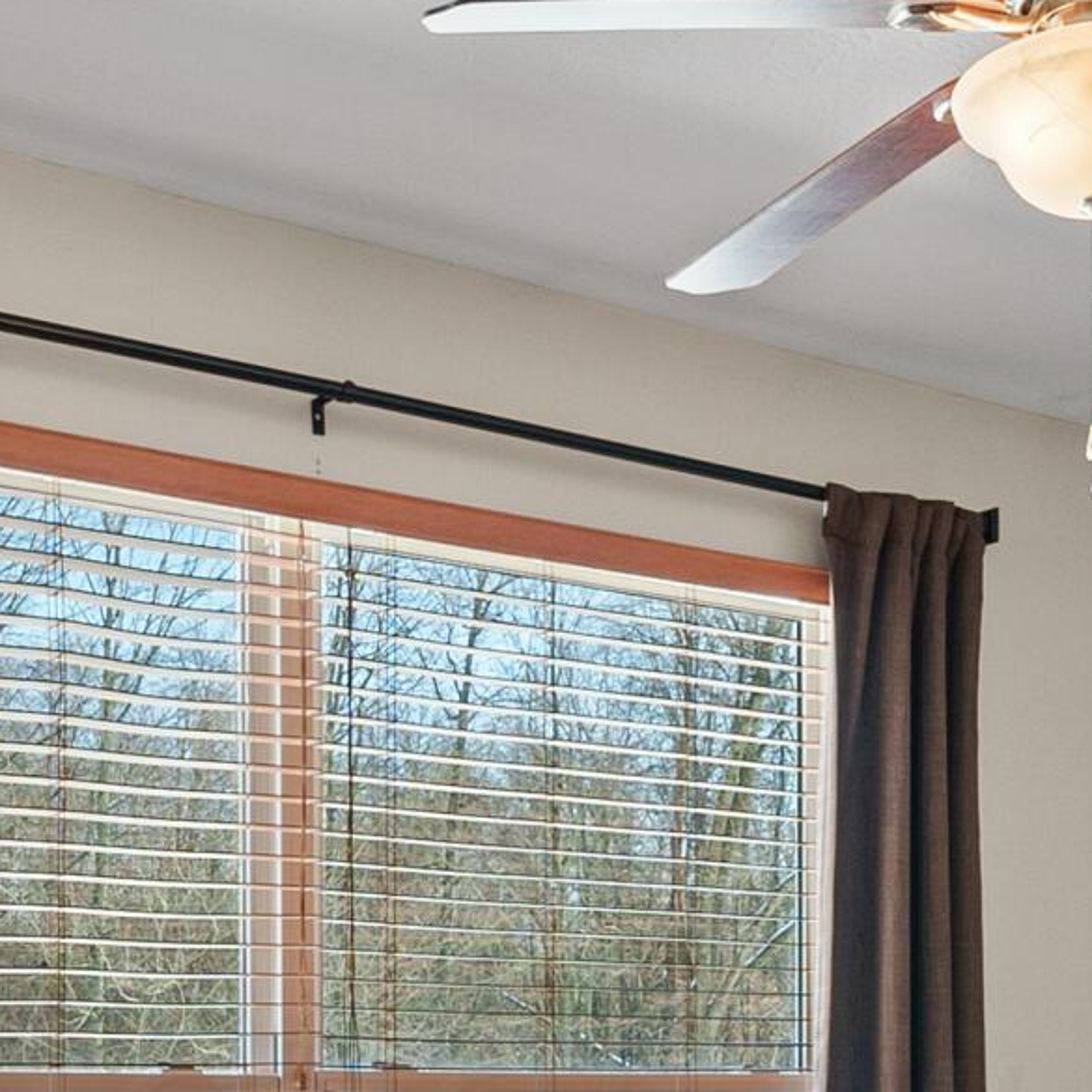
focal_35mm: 61
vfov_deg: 26.4
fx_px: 2177
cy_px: 1140
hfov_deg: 28.1
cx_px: 663
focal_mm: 14
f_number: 9
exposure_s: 1/13
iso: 640
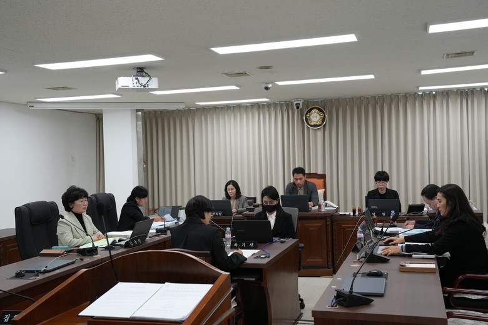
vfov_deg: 33.4
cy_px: 162
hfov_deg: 48.5
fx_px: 542
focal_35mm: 40
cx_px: 244
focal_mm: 40
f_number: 7.1
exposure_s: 1/320
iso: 4000
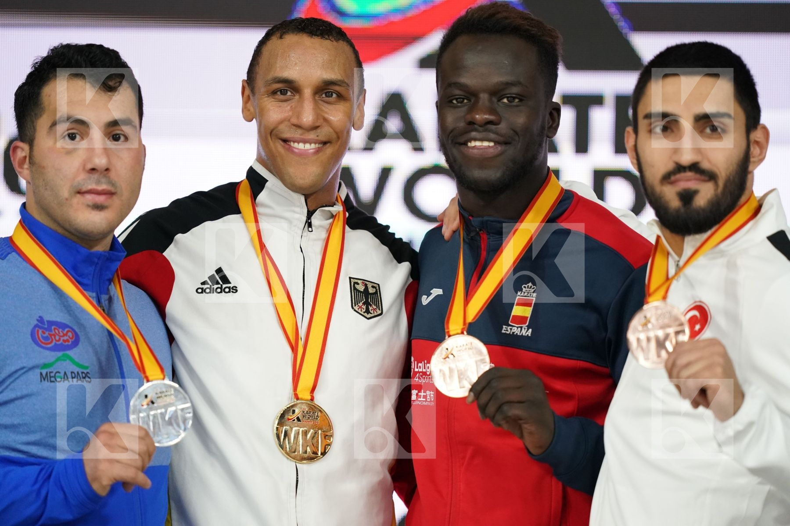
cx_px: 395
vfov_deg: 3.4
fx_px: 8777
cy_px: 263
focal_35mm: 400
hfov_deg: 5.2
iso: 4000
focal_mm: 400
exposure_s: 1/400
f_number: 2.8
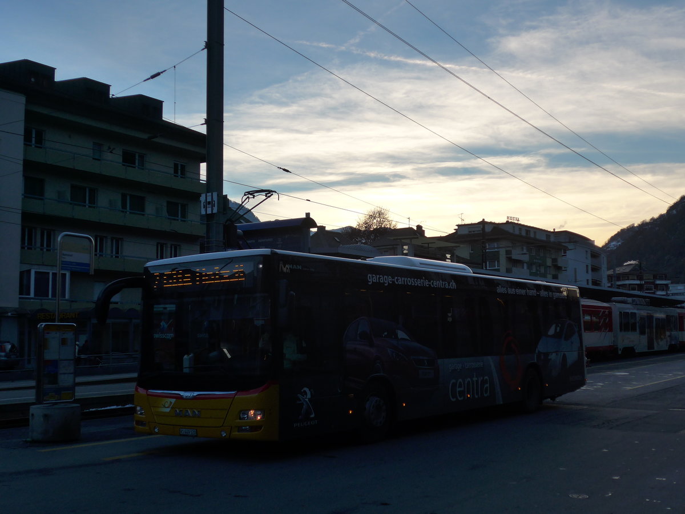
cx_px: 342
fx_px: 871
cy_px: 257
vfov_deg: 32.9
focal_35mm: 44
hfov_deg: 42.9
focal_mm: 9
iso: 125
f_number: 2.8
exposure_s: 1/1000
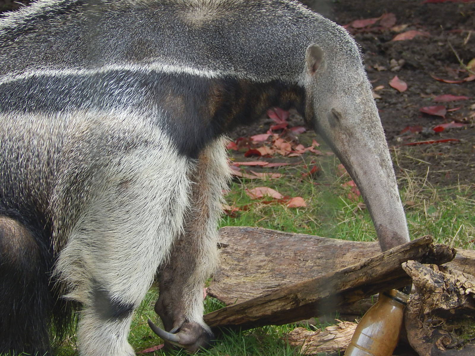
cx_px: 238
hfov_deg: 5.7
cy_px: 178
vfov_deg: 4.2
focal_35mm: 350
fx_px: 4803
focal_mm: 62.2
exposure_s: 1/80
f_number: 5.7
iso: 125
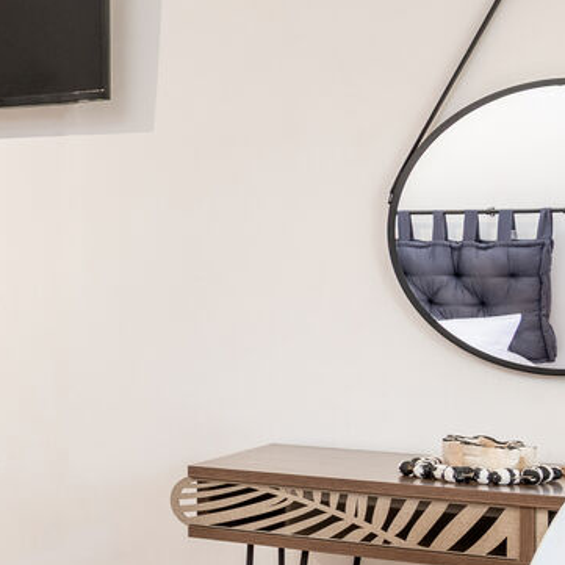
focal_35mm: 80
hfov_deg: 16.3
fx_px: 1477
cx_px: -582
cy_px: 364
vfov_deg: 21.6
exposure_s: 1/6
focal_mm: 17
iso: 125
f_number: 9
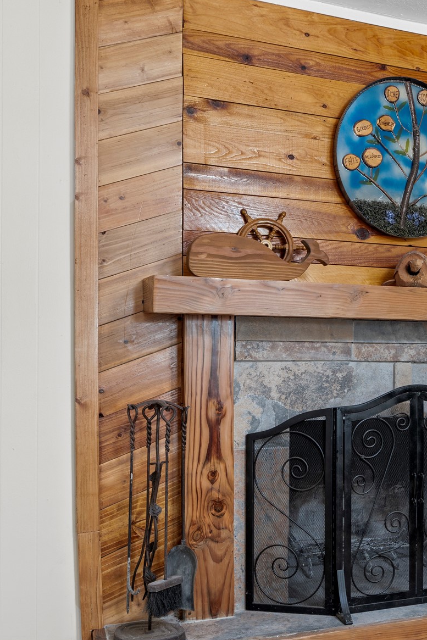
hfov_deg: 31.5
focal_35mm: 41
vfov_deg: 47.2
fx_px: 729
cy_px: 369
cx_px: 363
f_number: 9
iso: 250
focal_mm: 22
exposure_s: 3.2
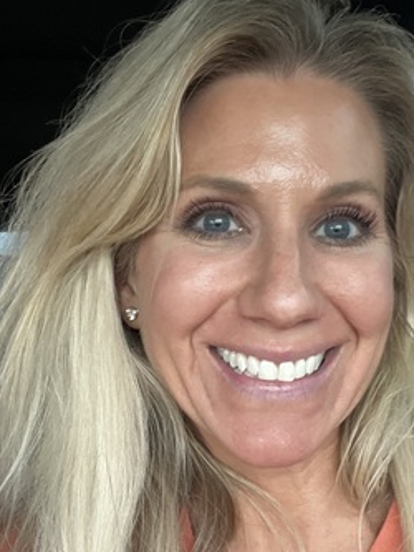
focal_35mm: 45
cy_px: 303
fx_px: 717
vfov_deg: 42.0
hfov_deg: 32.0
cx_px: 261
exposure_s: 1/60
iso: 200
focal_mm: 2.71
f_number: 2.2
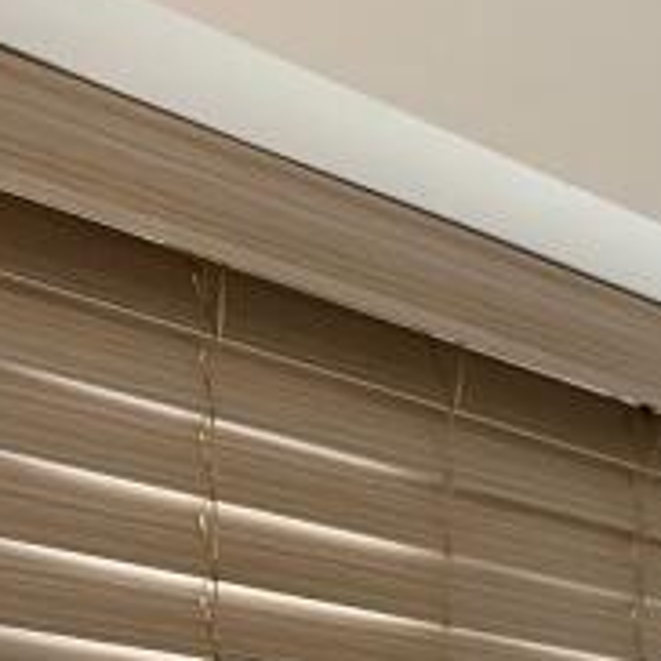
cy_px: 1024
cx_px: 657
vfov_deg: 7.2
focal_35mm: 239
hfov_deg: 7.3
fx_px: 5163
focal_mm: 6.86
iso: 80
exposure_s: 1/100
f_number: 1.78
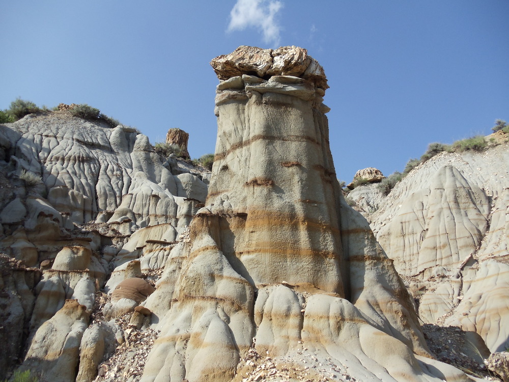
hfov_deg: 42.9
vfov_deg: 32.9
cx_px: 254
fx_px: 647
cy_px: 191
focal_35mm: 44
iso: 100
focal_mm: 6
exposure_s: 1/250
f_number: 7.1
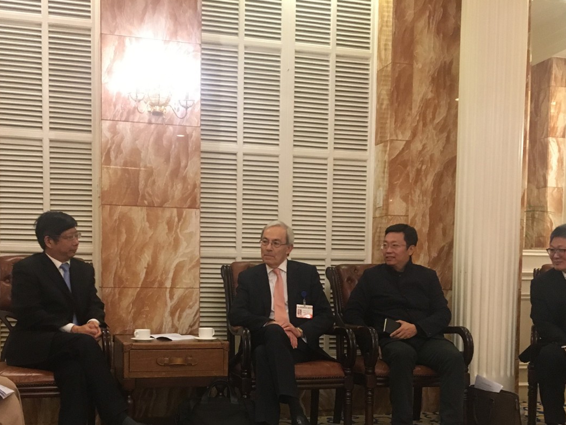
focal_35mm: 44
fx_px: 719
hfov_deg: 42.9
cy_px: 319
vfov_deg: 32.3
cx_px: 246
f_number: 2.2
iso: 200
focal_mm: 4.15
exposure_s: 1/25
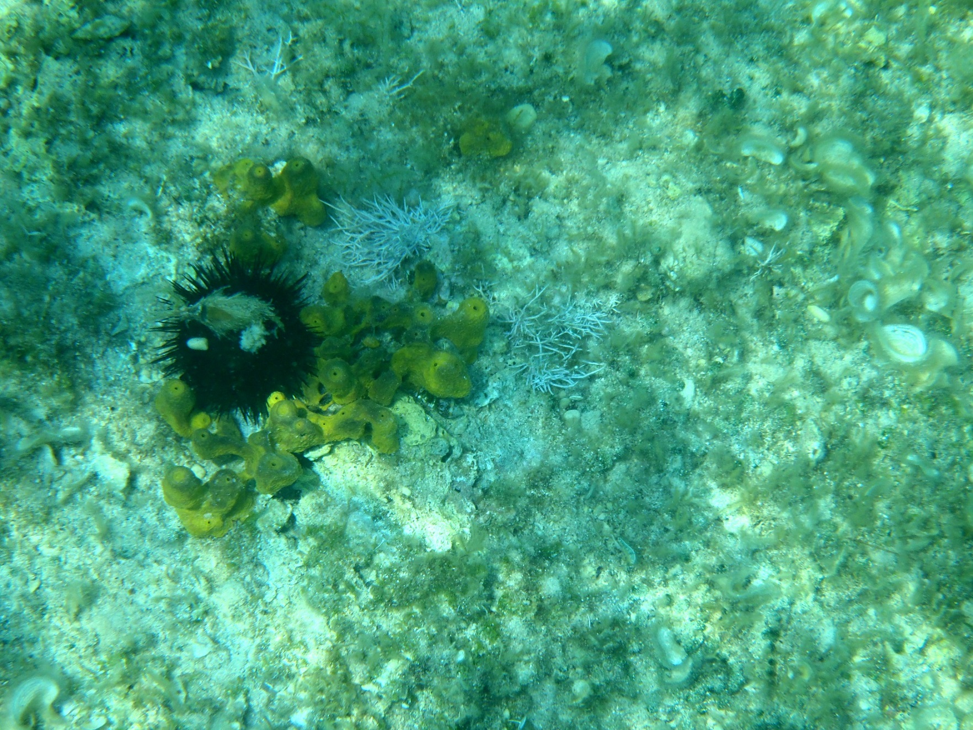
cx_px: 486
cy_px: 365
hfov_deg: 17.7
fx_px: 3120
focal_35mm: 111
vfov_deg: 13.3
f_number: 5.2
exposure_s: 1/250
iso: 80
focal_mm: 19.85
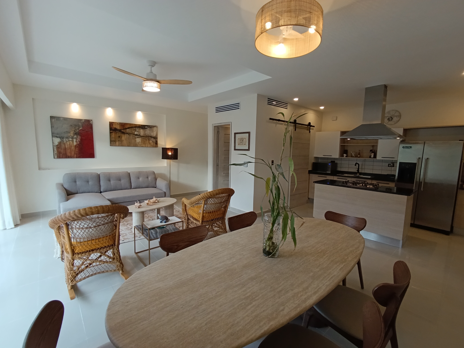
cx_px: 232
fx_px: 214
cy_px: 174
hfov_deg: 94.5
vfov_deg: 78.1
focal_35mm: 16
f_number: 2.2
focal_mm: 1.65
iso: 200
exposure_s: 1/100
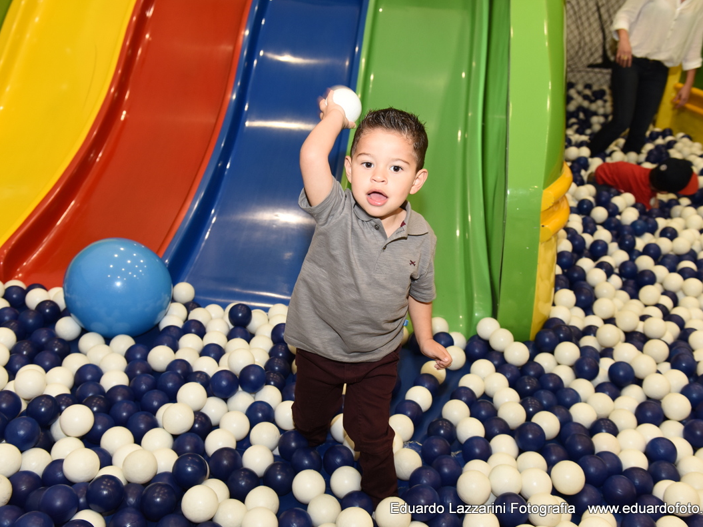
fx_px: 711
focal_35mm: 35
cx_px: 350
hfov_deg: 52.6
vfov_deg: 40.7
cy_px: 266
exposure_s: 1/200
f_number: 3.5
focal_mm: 32
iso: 1000
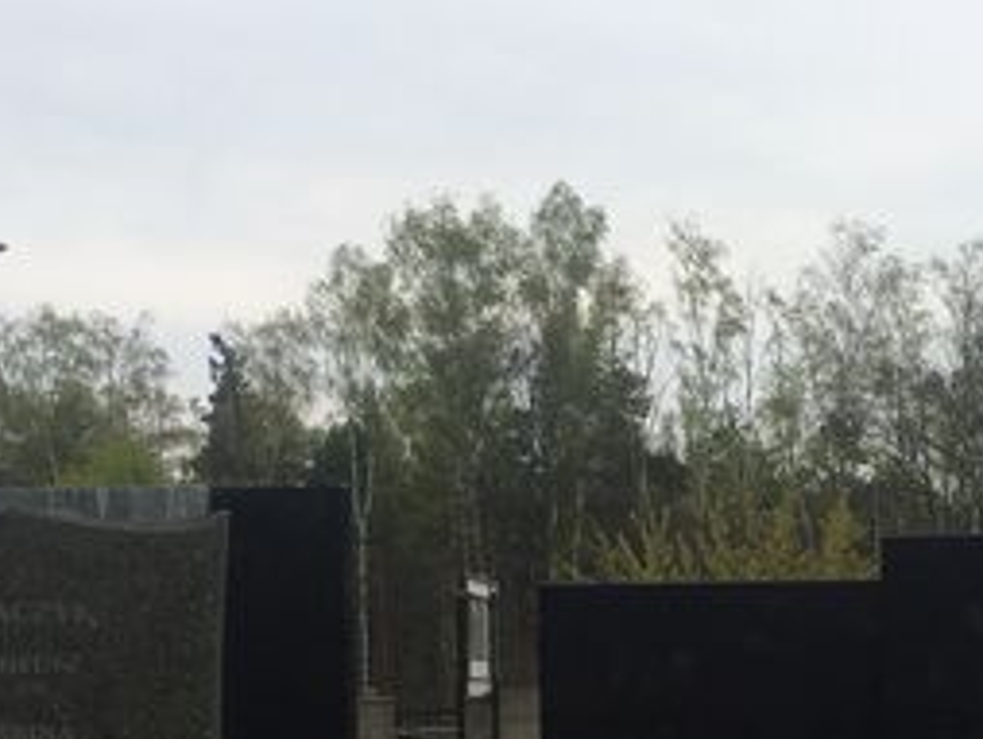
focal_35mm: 73
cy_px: 797
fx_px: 2075
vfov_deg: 19.4
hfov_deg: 26.3
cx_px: 743
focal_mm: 4.15
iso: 32
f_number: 2.2
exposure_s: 1/873
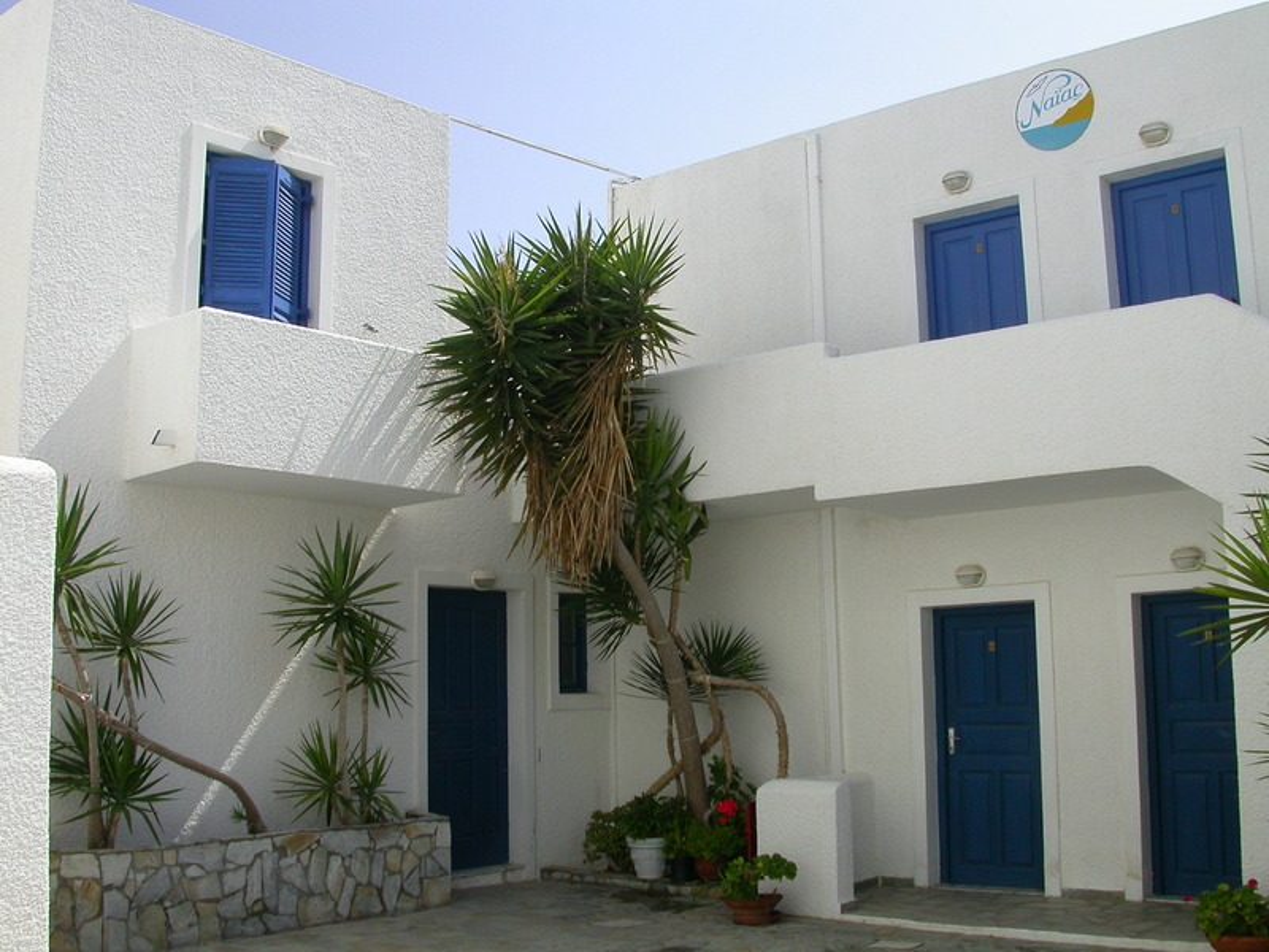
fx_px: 1393
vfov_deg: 37.7
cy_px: 476
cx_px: 634
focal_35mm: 38
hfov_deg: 49.0
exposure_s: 1/446
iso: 100
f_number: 7.5
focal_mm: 7.85
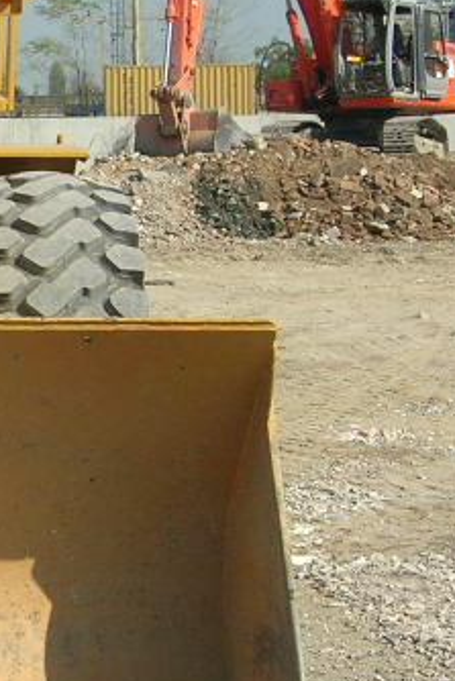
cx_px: -204
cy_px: 318
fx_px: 2291
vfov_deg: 16.9
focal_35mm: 121
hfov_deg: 11.0
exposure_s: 1/587
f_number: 4.8
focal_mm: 7.8
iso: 64
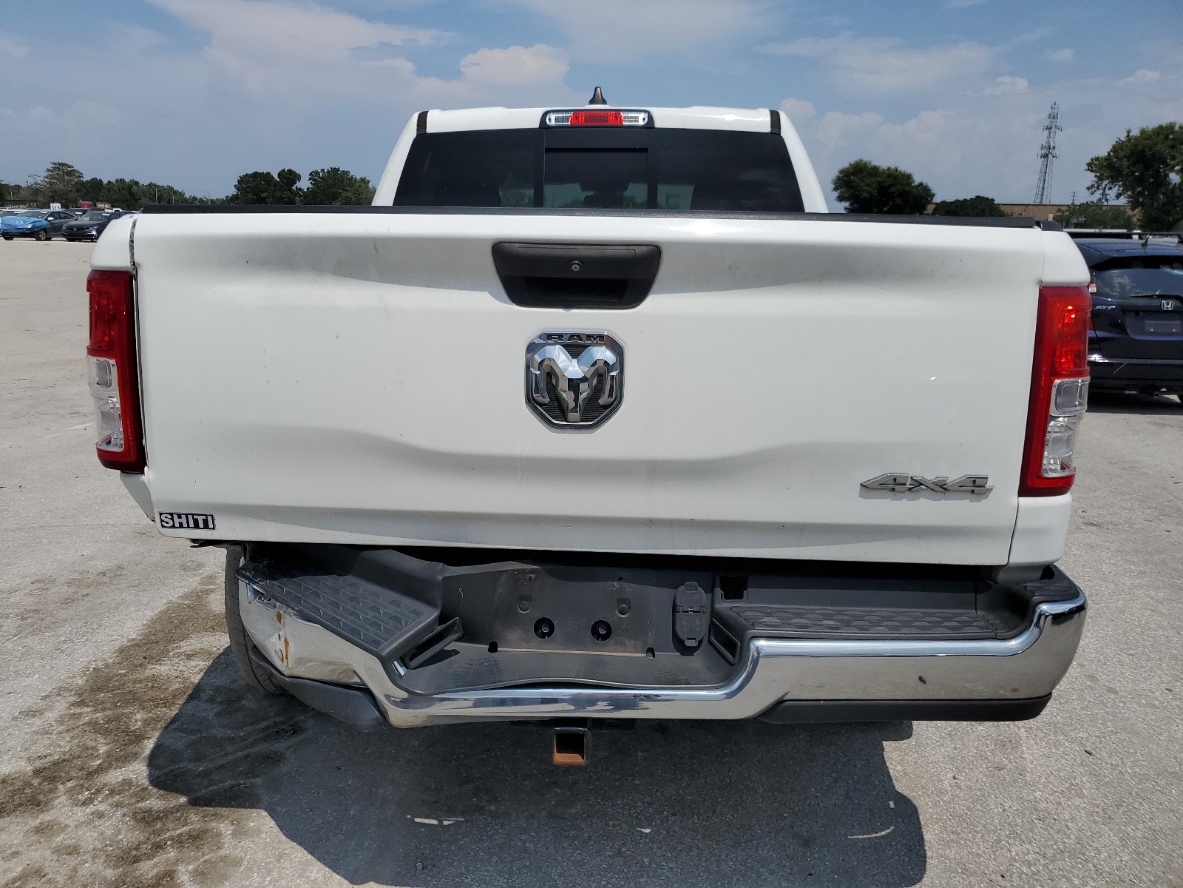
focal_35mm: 26
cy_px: 444
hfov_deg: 67.3
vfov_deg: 53.1
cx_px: 592
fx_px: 889
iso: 50
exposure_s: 1/10000
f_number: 1.5
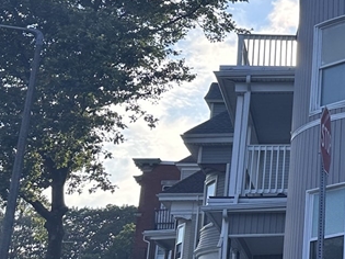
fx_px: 777
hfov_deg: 21.0
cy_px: 34
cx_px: 524
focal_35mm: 78
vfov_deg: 18.6
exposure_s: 1/4762
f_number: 1.78
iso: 80
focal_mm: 6.86
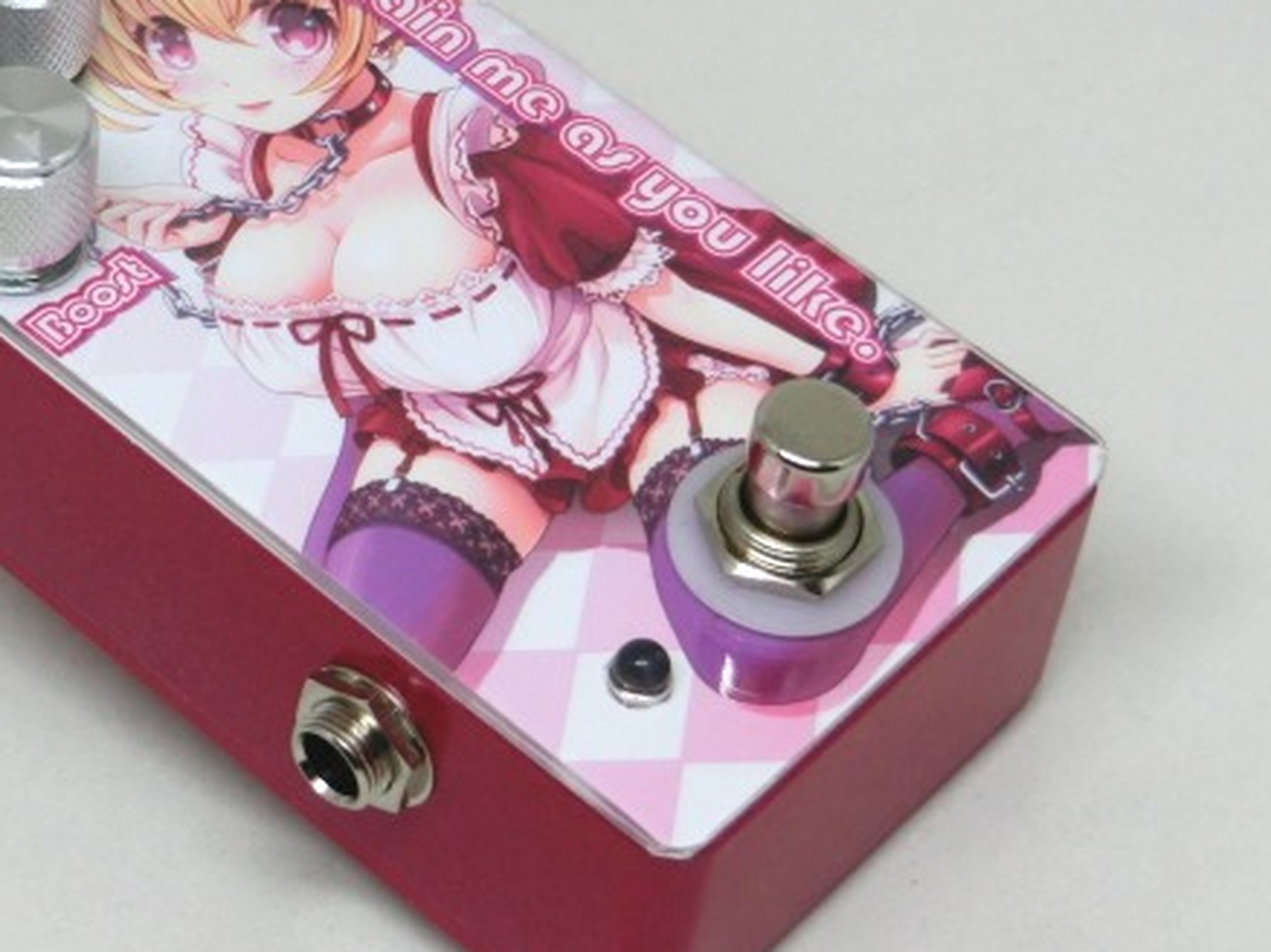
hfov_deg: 16.8
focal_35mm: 117
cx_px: 415
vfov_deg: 12.6
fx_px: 4294
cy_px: 432
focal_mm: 14.3
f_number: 5.4
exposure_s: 1/125
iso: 160
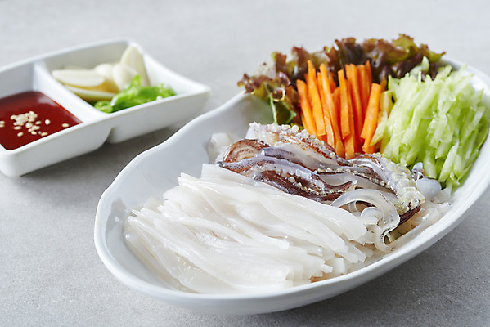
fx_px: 1430
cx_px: 245
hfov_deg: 19.4
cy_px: 164
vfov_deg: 13.1
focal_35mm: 105
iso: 100
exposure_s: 1/125
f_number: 13
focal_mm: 105
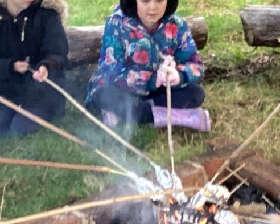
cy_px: 36
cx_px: 121
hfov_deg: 15.3
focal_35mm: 126
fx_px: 1044
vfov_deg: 12.2
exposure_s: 1/50
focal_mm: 3.3
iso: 80
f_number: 2.4
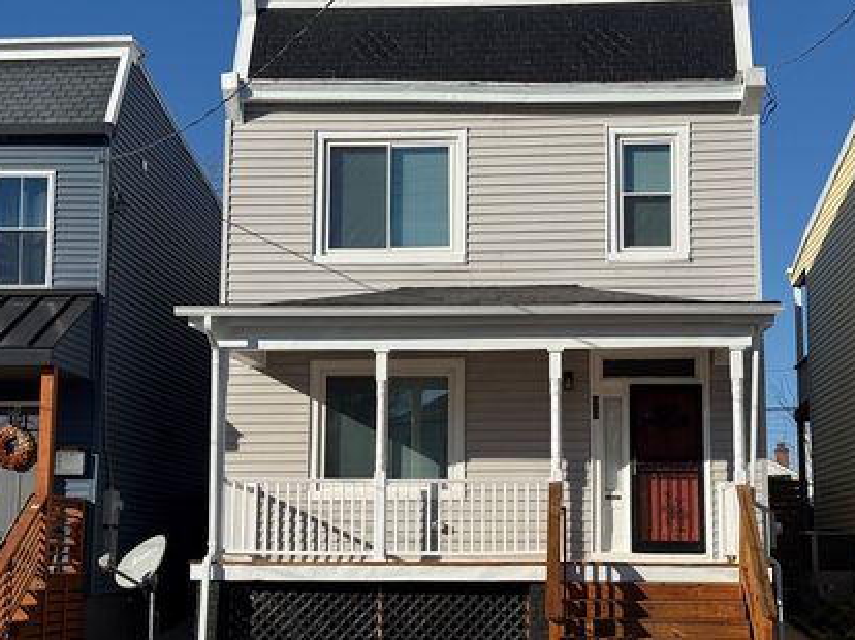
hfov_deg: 33.2
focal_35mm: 58
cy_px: 352
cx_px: 471
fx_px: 1432
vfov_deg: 25.2
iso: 64
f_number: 1.78
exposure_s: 1/8772
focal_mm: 6.76
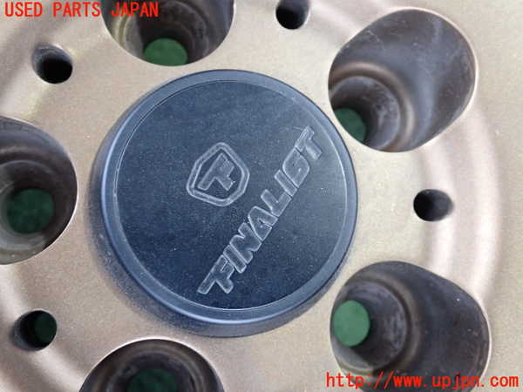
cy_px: 196
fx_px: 574
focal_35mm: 38
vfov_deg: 37.7
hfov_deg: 49.0
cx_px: 262
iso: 500
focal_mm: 6.83
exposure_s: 1/60
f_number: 2.7
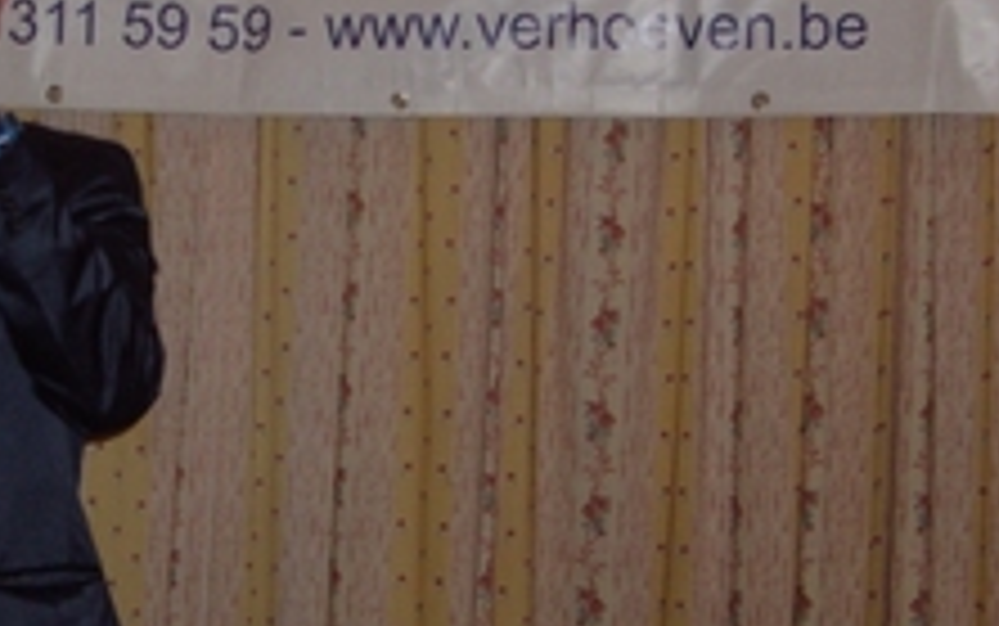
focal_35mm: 106
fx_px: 2887
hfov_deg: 19.5
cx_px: 261
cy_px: 207
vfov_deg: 12.3
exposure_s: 1/50
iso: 100
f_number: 2.8
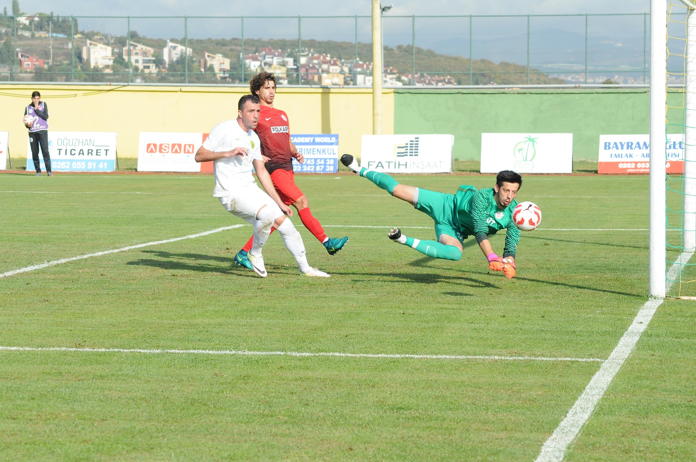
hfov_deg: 13.7
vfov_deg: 9.1
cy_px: 231
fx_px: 2896
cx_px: 348
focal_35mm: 150
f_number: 7.1
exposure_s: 1/1250
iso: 800
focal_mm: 100
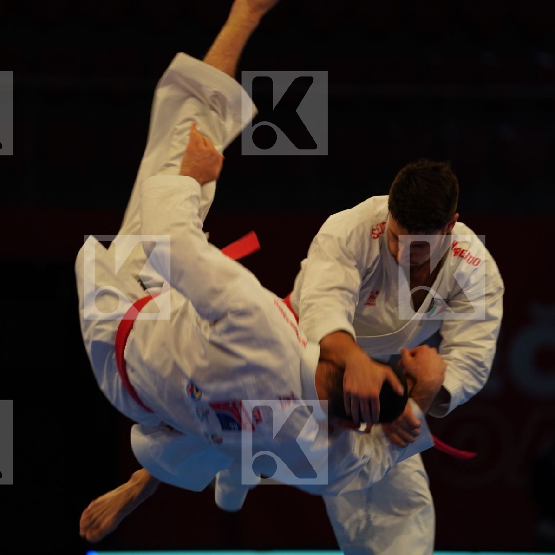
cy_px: 277
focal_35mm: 256
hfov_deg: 6.8
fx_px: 4644
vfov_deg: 6.8
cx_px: 285
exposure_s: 1/250
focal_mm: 200
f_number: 2.8
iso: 800
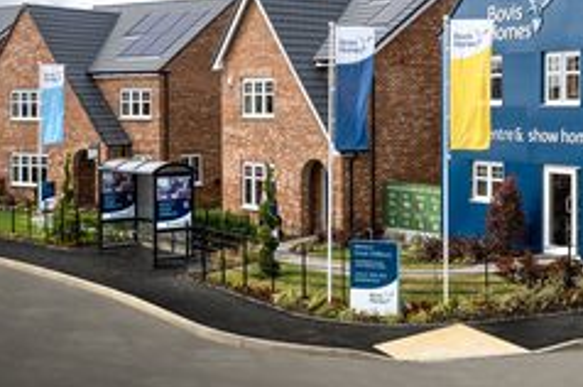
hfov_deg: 37.0
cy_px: 83
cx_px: 412
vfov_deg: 25.1
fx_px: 857
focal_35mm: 53
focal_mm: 30
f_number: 9
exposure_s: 1/800
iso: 400
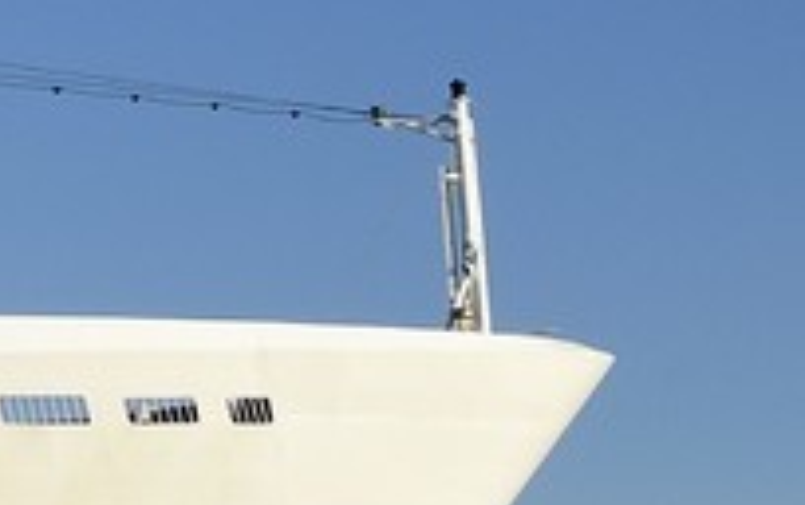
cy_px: 288
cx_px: -2226
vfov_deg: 5.2
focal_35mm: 255
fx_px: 5601
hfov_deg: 6.7
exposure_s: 1/320
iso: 200
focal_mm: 32
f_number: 13
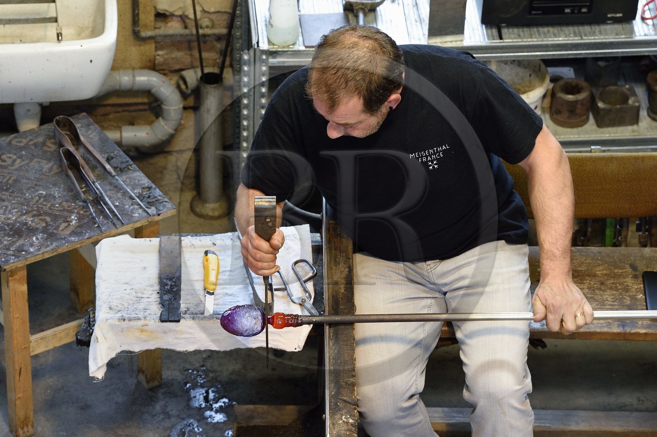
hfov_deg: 13.7
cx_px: 328
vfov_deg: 9.1
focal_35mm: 150
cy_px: 218
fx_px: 2735
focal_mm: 150
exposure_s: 1/60
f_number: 6.3
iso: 1600
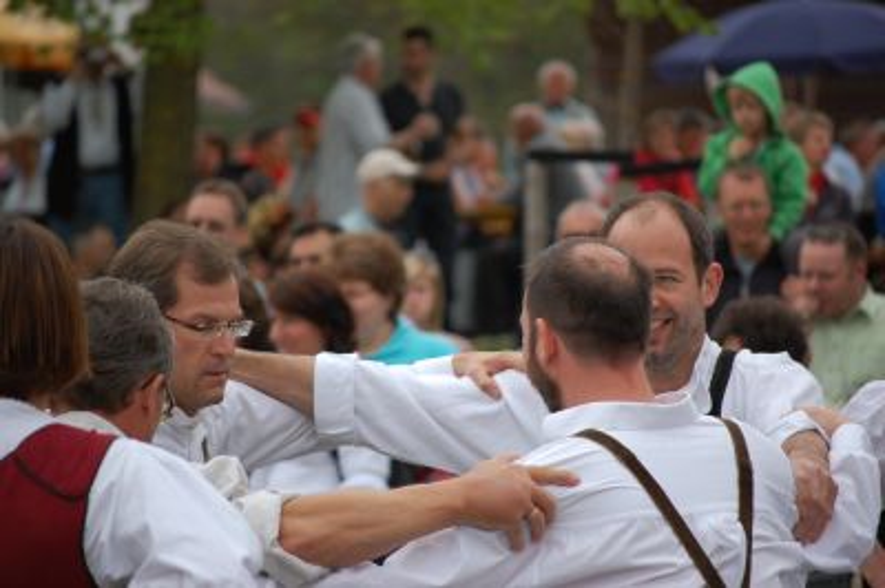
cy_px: 294
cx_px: 442
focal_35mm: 225
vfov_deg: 6.1
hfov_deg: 9.2
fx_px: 5527
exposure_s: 1/640
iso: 400
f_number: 5.3
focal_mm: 150
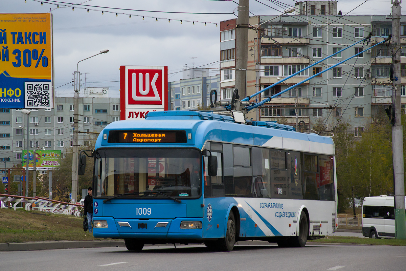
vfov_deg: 8.7
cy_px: 136
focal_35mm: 158
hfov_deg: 13.0
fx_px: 1776
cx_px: 203
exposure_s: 1/640
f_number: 5.6
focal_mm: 105
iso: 400
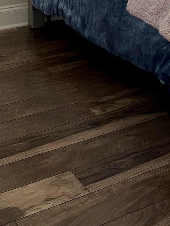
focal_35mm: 82
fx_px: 537
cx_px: 186
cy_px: -120
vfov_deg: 20.2
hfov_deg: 17.4
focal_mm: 6.76
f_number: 1.78
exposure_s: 1/162
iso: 64
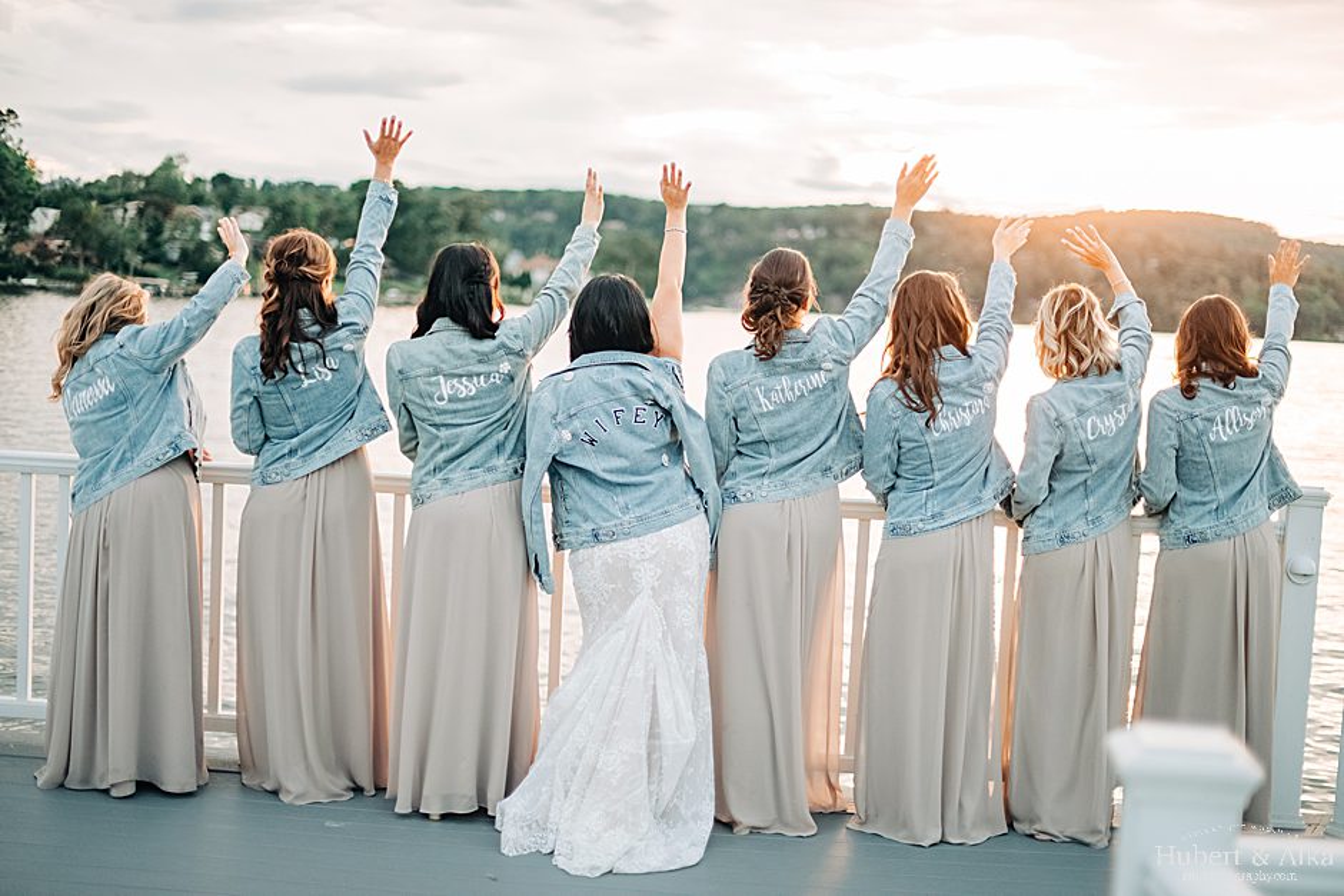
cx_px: 672
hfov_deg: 39.6
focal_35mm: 50
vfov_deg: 27.0
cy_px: 448
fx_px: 1867
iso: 500
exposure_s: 1/800
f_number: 1.4
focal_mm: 50
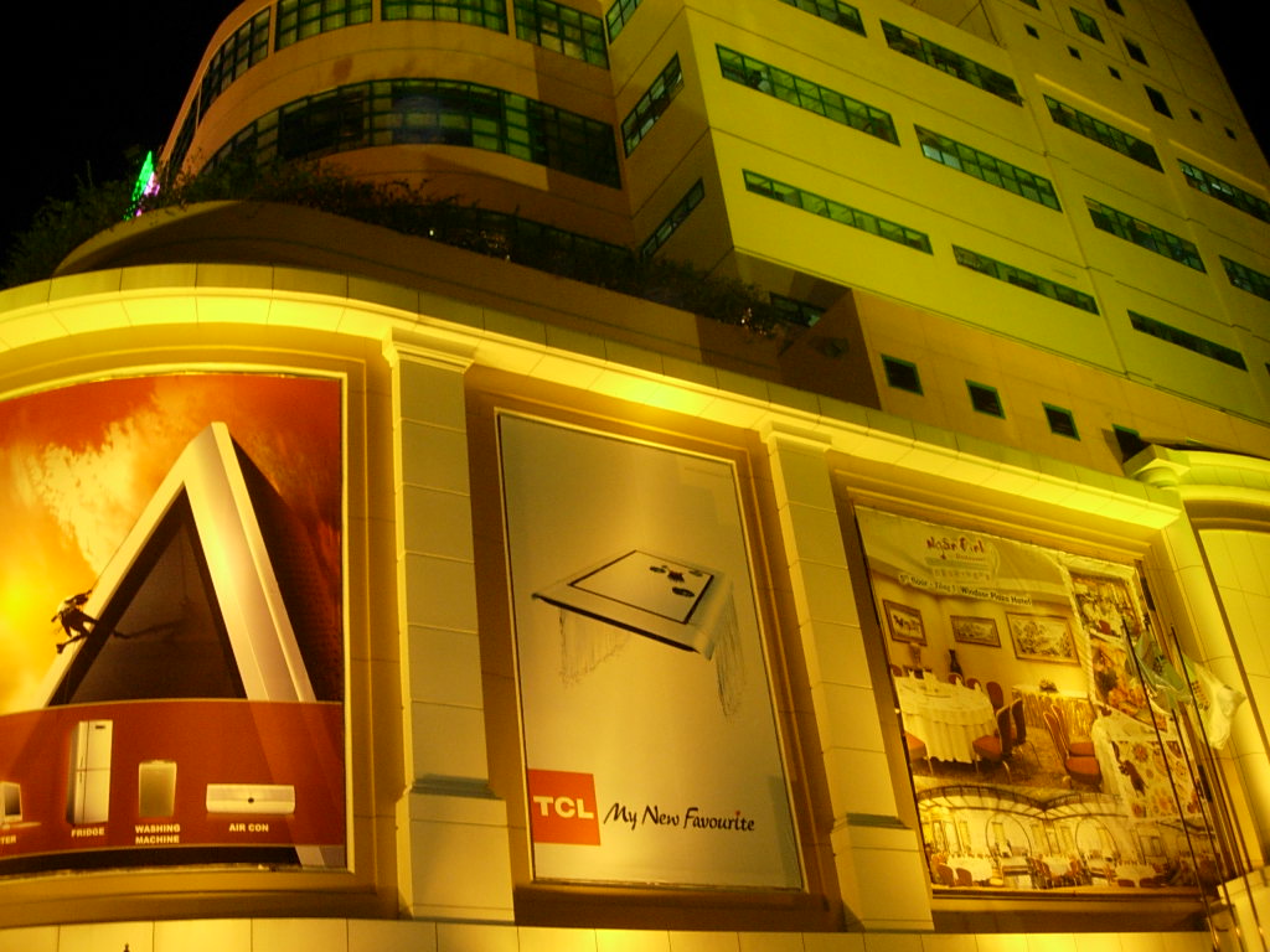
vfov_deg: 37.7
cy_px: 476
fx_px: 1394
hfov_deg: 49.0
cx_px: 635
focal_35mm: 38
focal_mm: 7.8
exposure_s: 1/38
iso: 200
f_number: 2.8
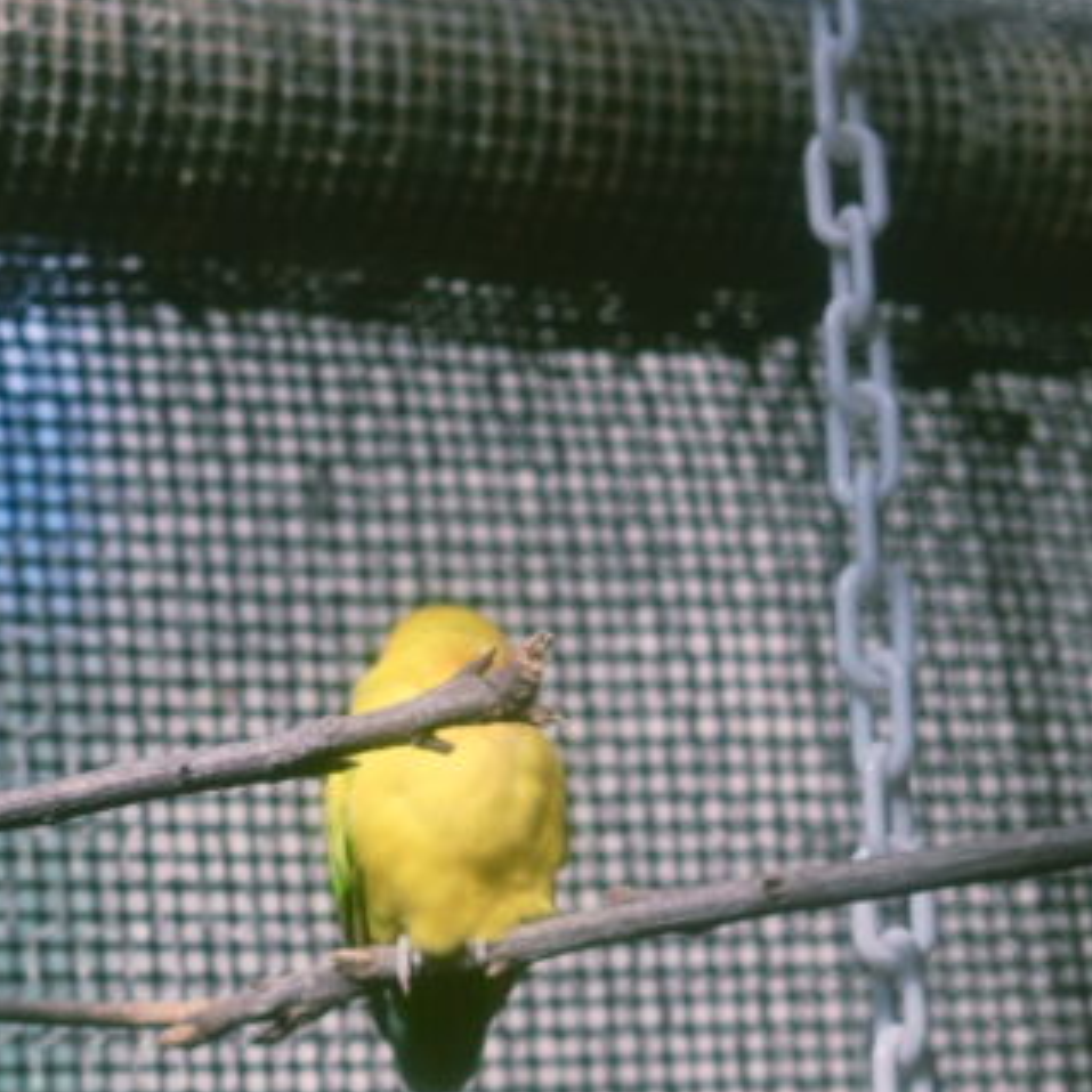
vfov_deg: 18.0
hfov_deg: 17.3
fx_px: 3426
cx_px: -192
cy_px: 751
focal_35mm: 96
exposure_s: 1/800
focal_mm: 30
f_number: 2.5
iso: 100
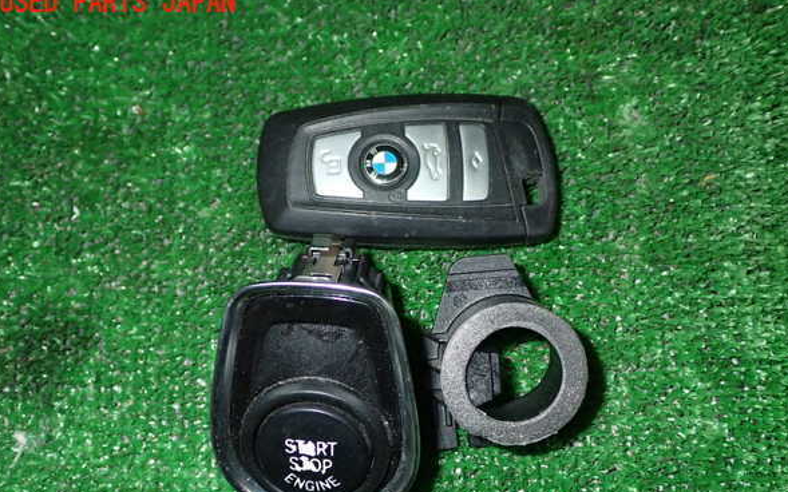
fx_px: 880
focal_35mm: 41
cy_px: 287
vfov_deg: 31.2
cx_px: 393
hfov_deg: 48.2
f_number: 8
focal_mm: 6.83
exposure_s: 1/40
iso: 400
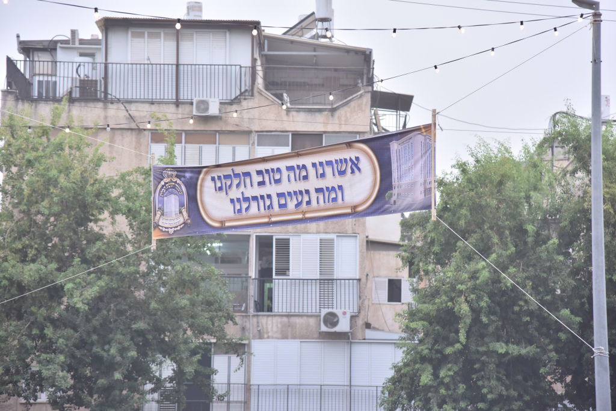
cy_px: 206
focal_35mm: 112
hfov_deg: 18.3
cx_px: 308
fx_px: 1917
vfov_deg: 12.2
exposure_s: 1/320
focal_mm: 112
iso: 800
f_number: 4
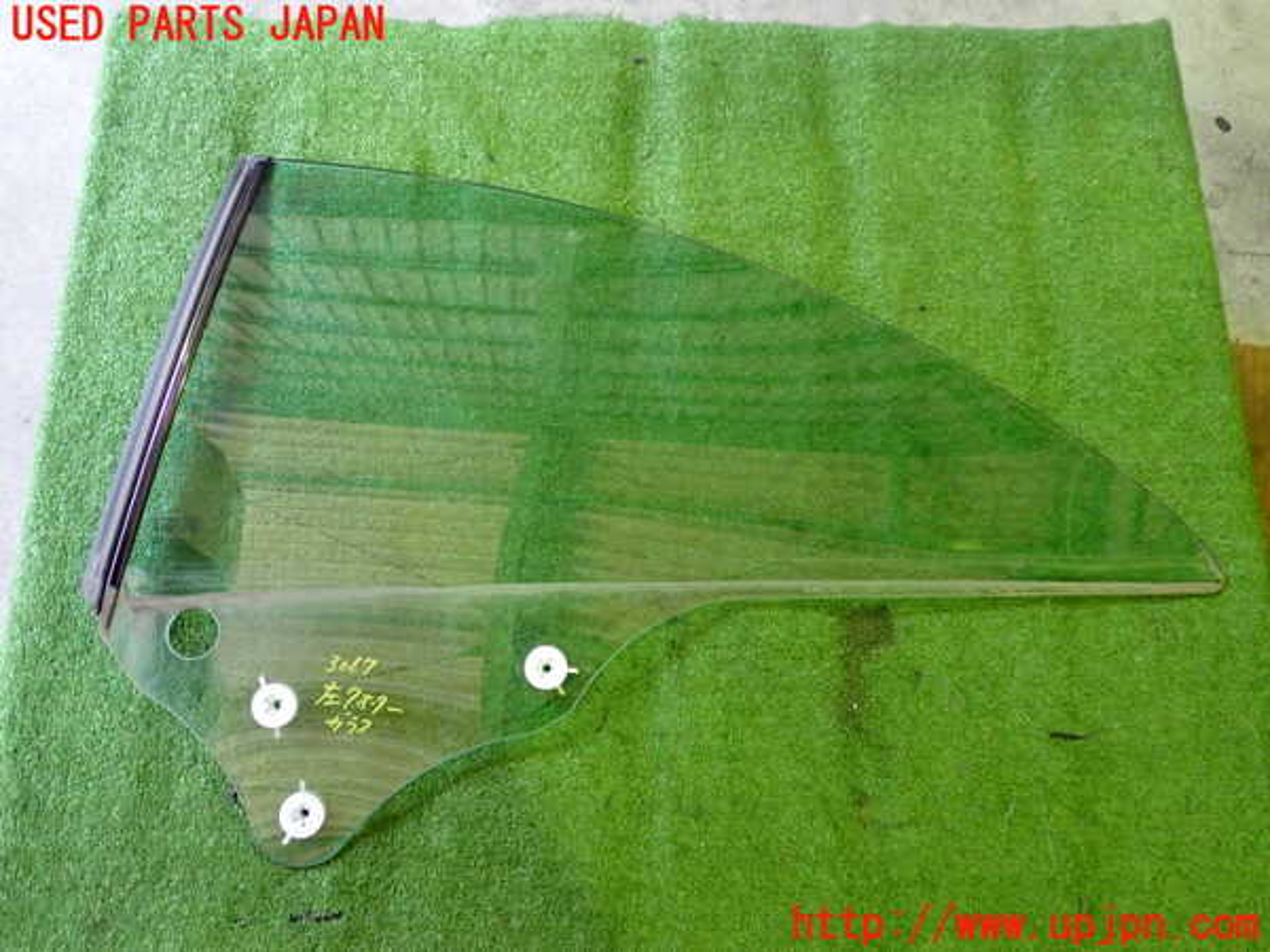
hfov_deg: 60.0
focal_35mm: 30
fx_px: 1101
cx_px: 635
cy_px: 476
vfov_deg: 46.8
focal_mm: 5.4
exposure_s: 1/30
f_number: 2.3
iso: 500
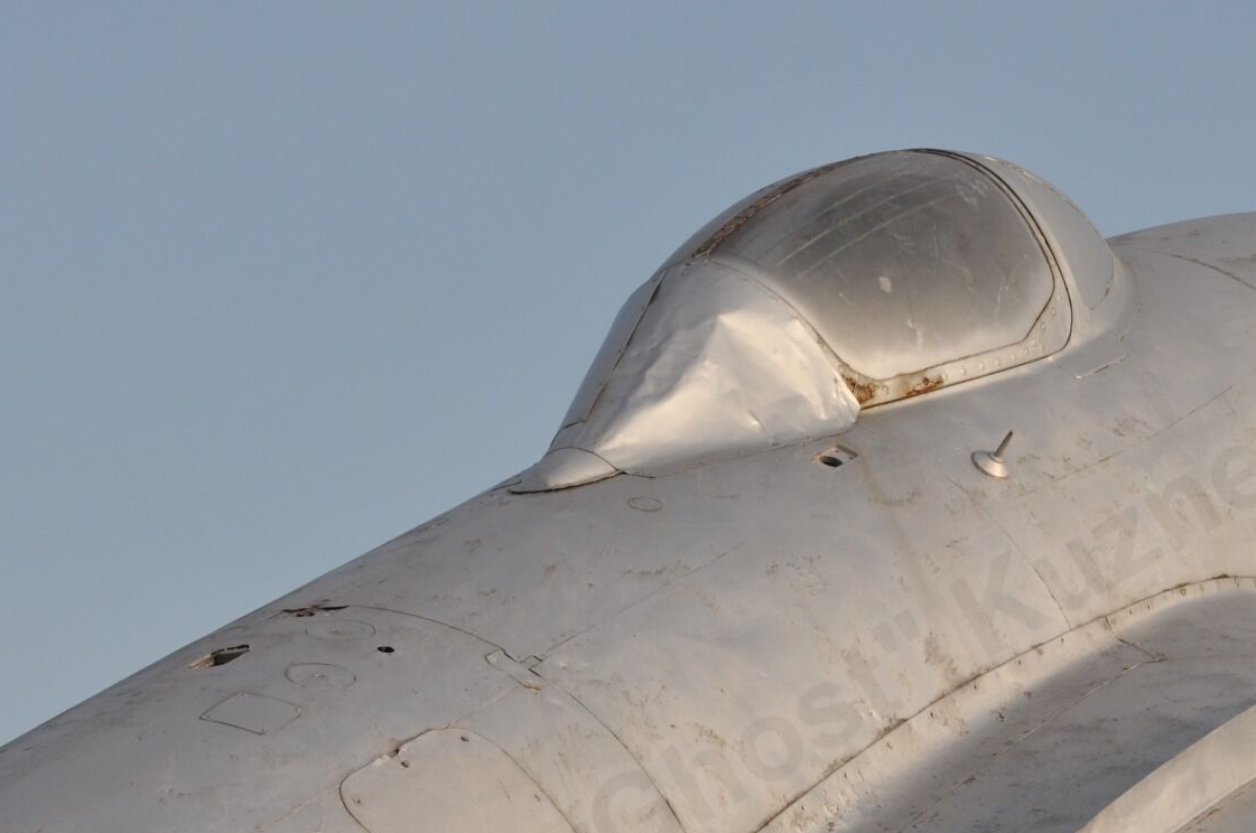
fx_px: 11079
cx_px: 855
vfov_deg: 4.3
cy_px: 689
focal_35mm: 318
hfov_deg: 6.5
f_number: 8
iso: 200
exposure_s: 1/400
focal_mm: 116
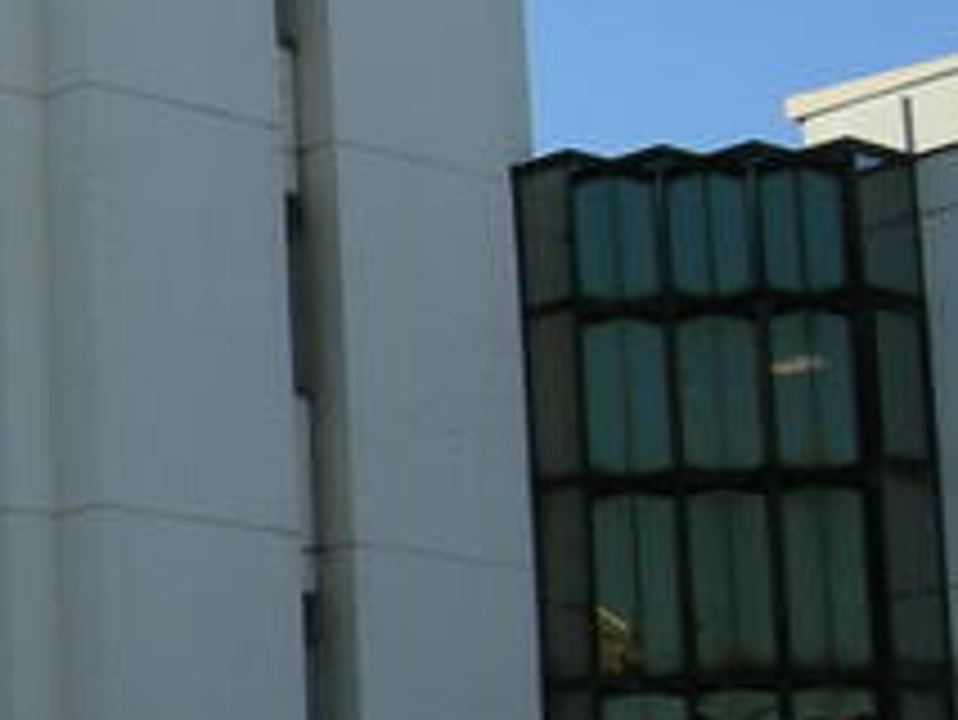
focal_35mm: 135
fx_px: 3738
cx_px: -454
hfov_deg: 13.8
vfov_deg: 11.0
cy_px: 477
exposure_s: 1/244
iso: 64
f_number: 6.8
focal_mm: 7.5
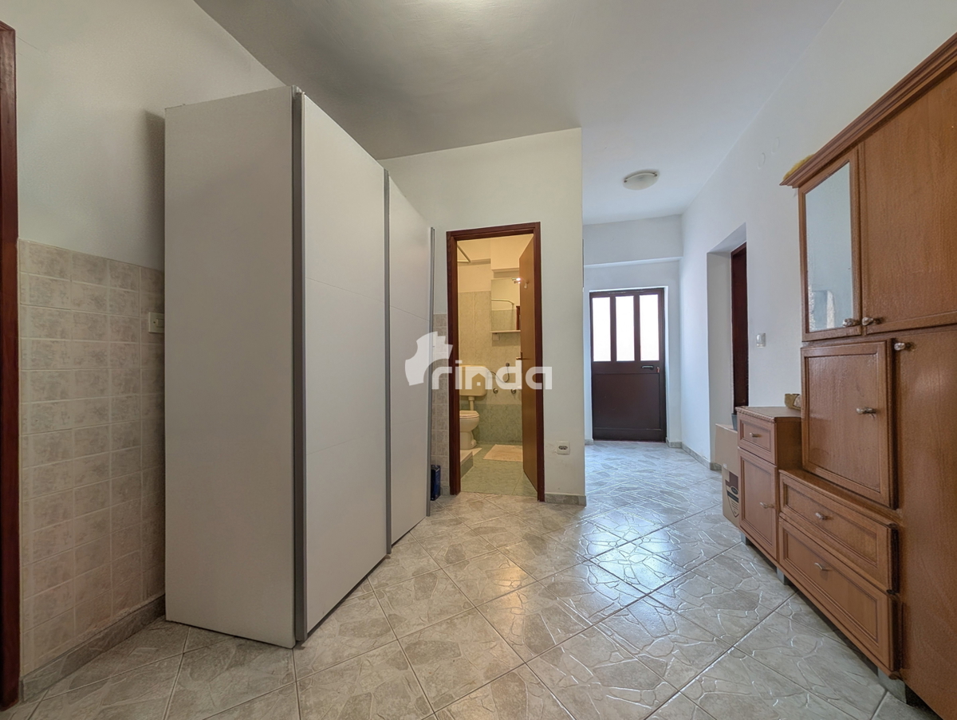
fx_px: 332
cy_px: 360
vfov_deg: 94.6
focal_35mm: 12
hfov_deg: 110.5
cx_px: 478
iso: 92
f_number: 1.7
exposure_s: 1/100
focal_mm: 2.02
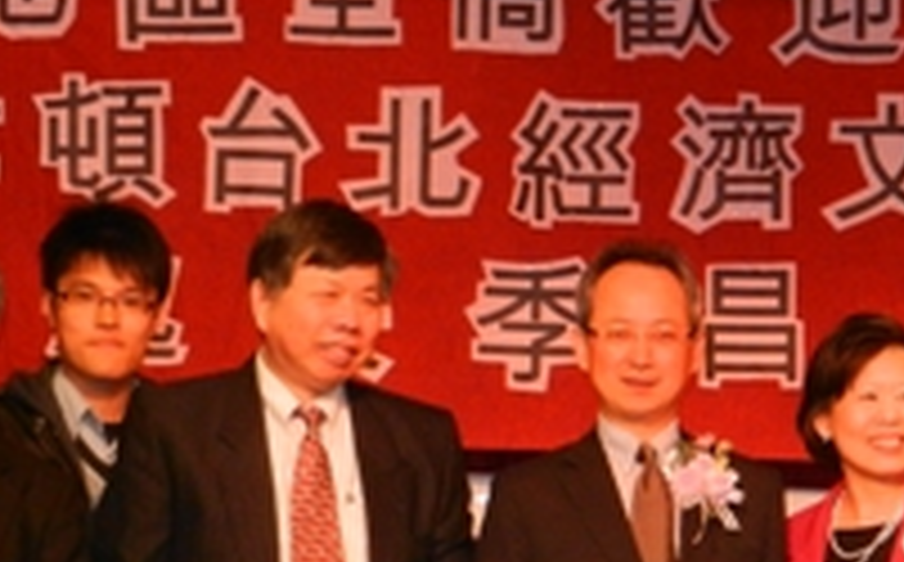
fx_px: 3494
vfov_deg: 9.1
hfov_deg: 14.6
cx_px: 850
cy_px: 710
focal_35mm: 142
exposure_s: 1/30
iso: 640
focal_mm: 10.9
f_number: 4.5
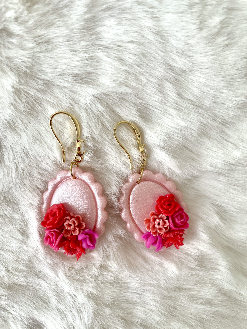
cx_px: 124
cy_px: 164
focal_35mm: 26
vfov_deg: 67.3
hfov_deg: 53.1
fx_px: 247
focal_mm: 4.2
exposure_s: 1/121
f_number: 1.6
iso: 100
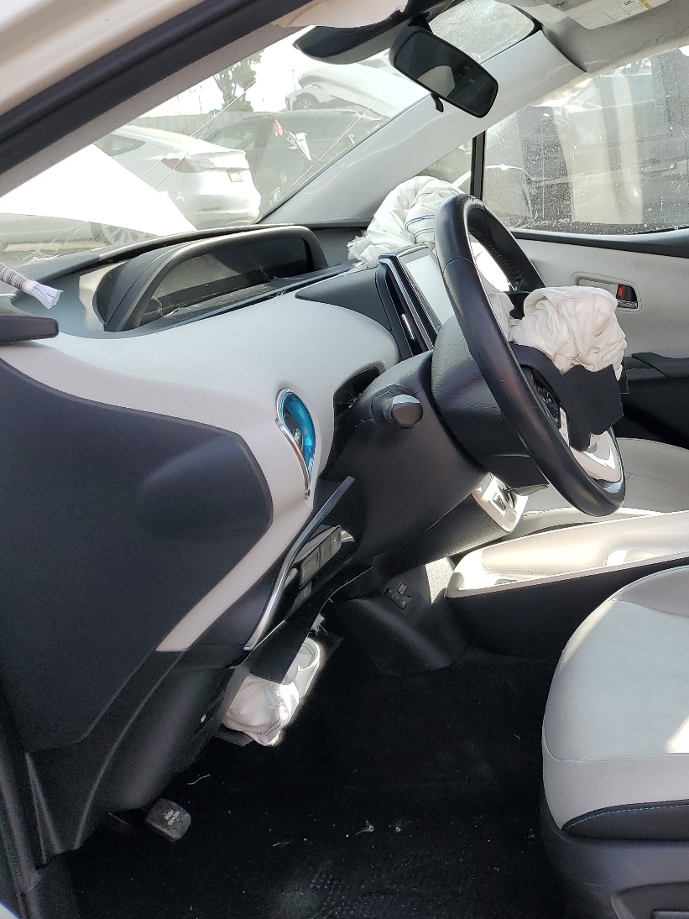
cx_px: 632
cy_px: 420
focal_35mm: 38
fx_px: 1009
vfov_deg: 48.9
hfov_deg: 35.3
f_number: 1.5
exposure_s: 1/833
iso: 50
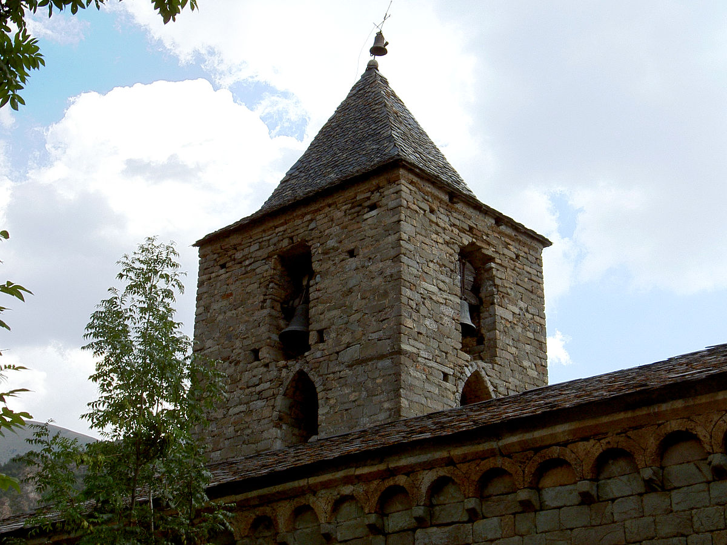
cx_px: 364
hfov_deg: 32.2
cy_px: 272
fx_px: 1260
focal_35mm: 60
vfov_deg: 24.4
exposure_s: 1/200
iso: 100
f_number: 6.4
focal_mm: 9.9
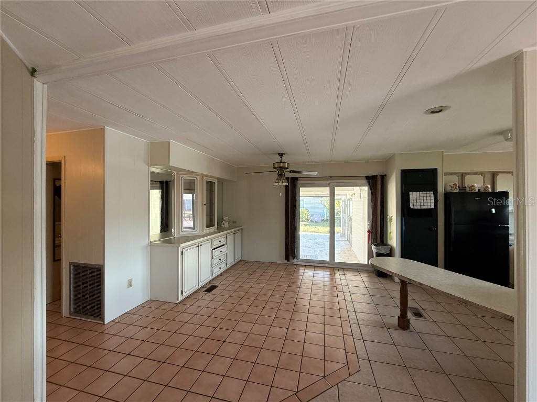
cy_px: 201
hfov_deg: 102.1
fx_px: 217
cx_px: 268
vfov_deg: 85.7
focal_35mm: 14
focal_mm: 2.22
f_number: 2.2
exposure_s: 1/99
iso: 200
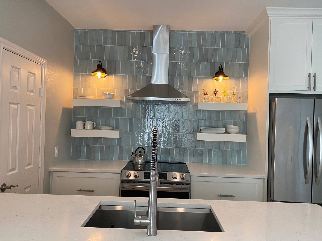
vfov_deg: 53.1
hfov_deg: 67.3
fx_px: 242
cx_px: 161
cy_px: 120
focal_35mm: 26
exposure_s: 1/60
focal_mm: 4.25
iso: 125
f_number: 1.8
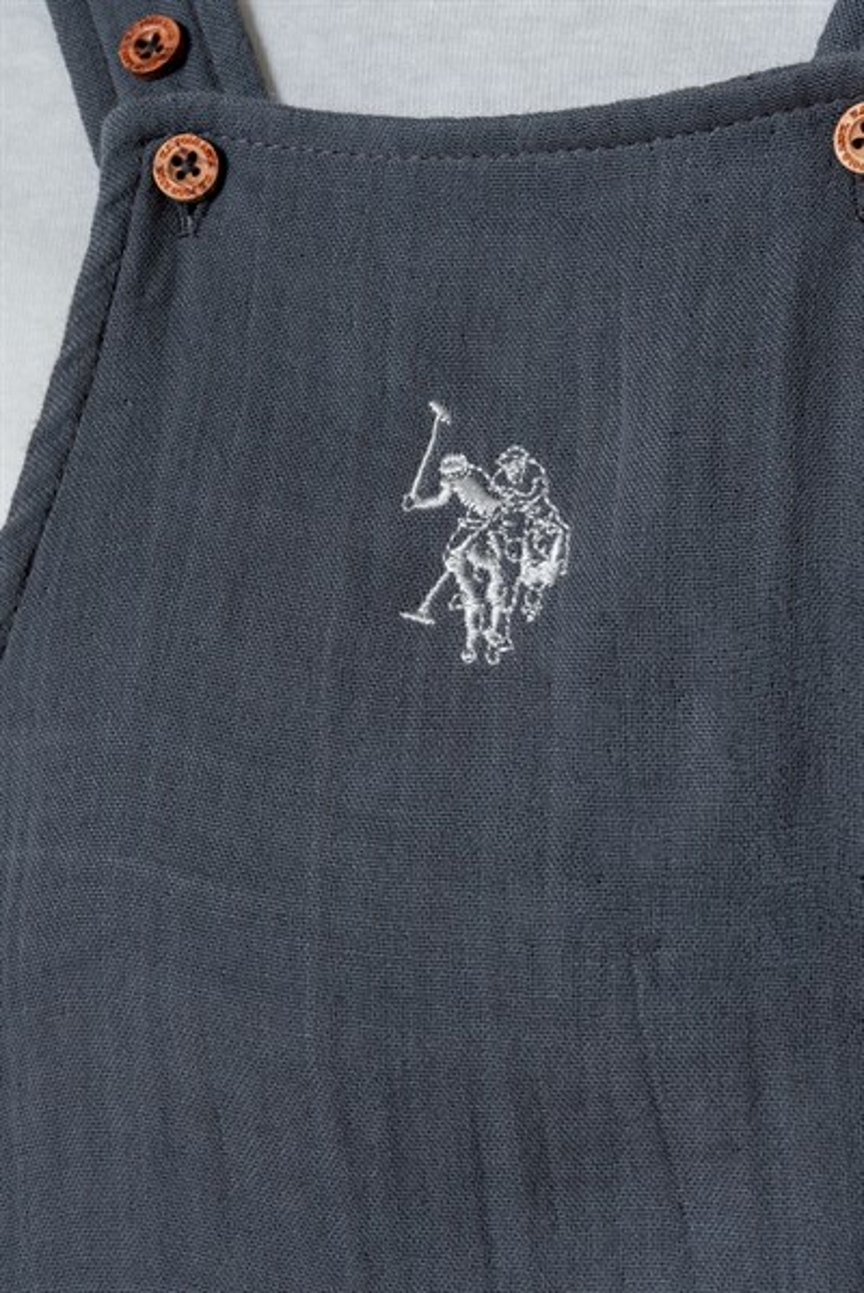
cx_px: 432
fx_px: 2697
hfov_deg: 18.2
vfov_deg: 27.0
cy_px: 646
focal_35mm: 75
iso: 160
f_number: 11
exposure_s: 1/125
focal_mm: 50
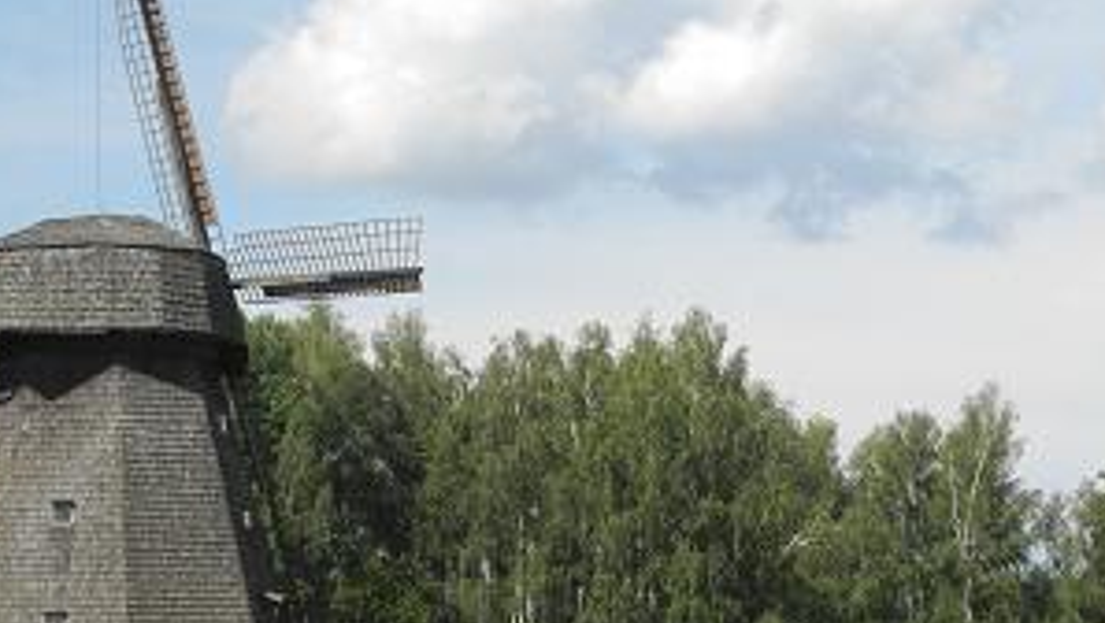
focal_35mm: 176
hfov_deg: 12.2
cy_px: 460
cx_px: 723
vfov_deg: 6.9
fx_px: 5160
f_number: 4.5
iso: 100
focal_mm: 20.1
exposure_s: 1/800
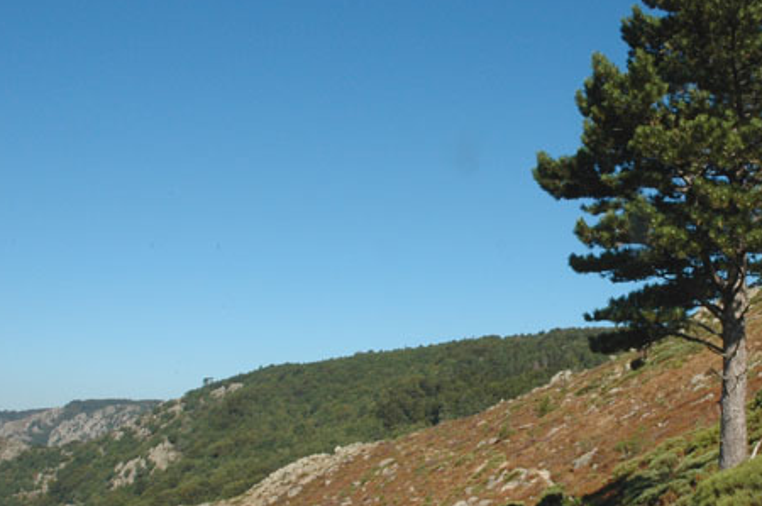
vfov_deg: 27.9
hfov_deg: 40.3
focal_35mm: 48
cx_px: 547
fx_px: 1015
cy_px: 323
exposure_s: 1/60
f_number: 20
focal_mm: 18
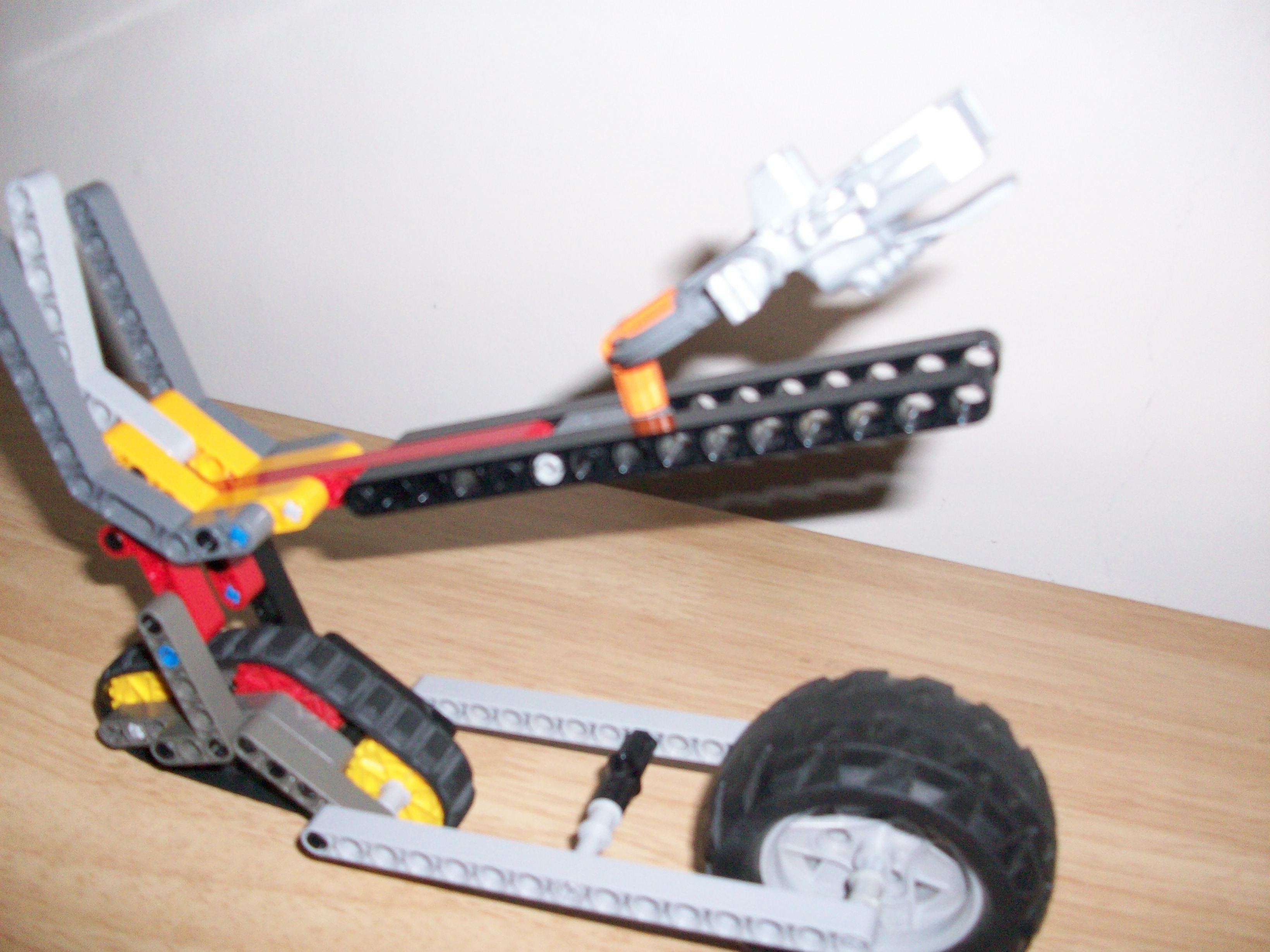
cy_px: 476
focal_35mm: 34
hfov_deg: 54.0
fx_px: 1247
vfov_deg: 41.8
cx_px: 635
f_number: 2.8
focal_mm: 5.7
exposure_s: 1/60
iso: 160
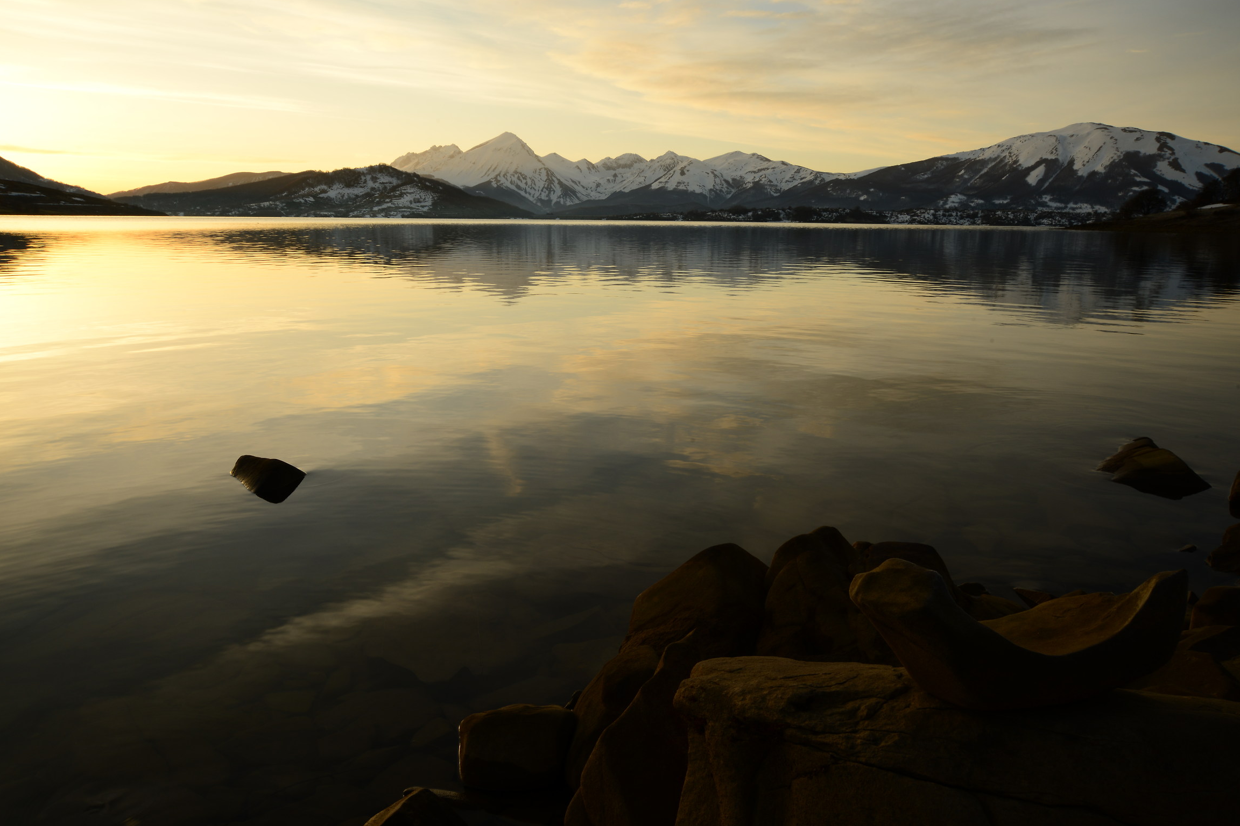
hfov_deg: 71.5
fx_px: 861
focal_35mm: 25
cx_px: 617
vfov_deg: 51.3
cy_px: 414
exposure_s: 1/13
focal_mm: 24
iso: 100
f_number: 18
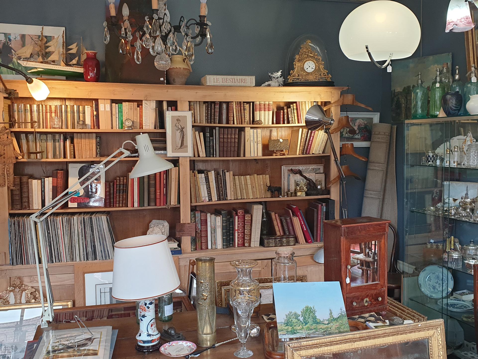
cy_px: 180
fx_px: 359
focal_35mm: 26
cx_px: 239
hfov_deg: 67.3
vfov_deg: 53.1
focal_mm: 4.3
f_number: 2.4
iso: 125
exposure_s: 1/50
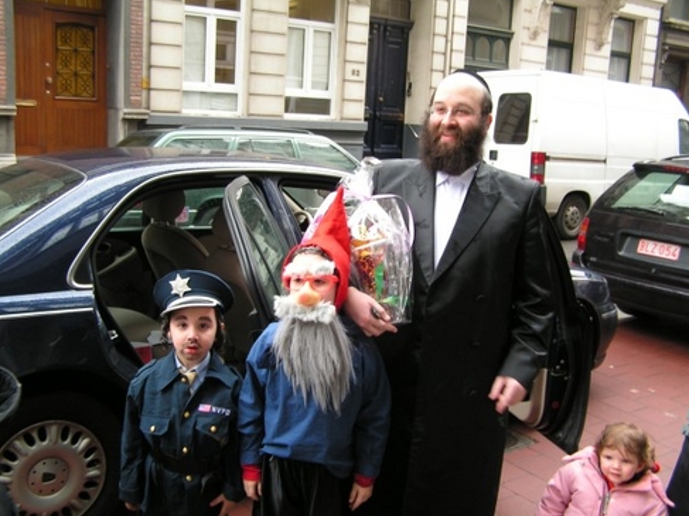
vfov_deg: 36.8
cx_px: 348
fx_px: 776
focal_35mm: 39
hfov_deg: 47.9
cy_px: 255
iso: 50
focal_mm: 6.3
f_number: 2.8
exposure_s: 1/40
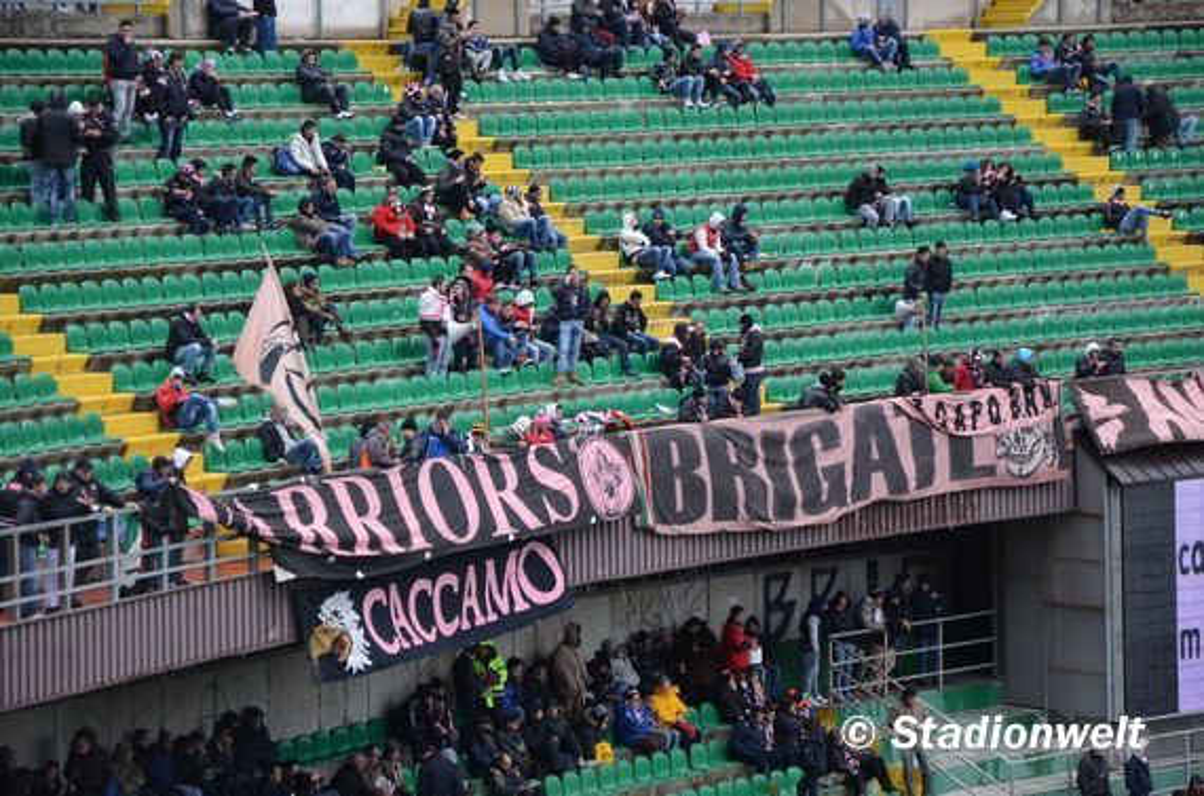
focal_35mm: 158
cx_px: 602
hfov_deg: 13.1
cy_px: 398
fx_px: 5254
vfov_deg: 8.7
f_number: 5.6
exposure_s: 1/125
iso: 200
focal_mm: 105
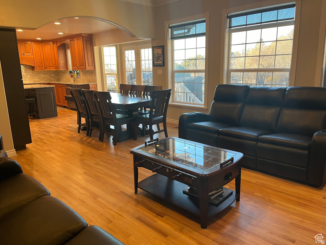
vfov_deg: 53.1
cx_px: 163
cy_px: 122
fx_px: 245
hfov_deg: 67.3
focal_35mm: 26
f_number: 1.6
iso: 100
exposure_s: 1/60
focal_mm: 5.1
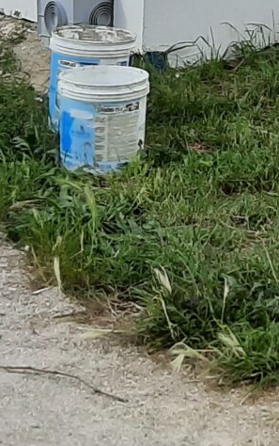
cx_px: 287
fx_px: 1737
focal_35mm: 143
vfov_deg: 13.0
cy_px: -390
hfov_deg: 9.1
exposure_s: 1/700
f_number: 2
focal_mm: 4.6
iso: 32
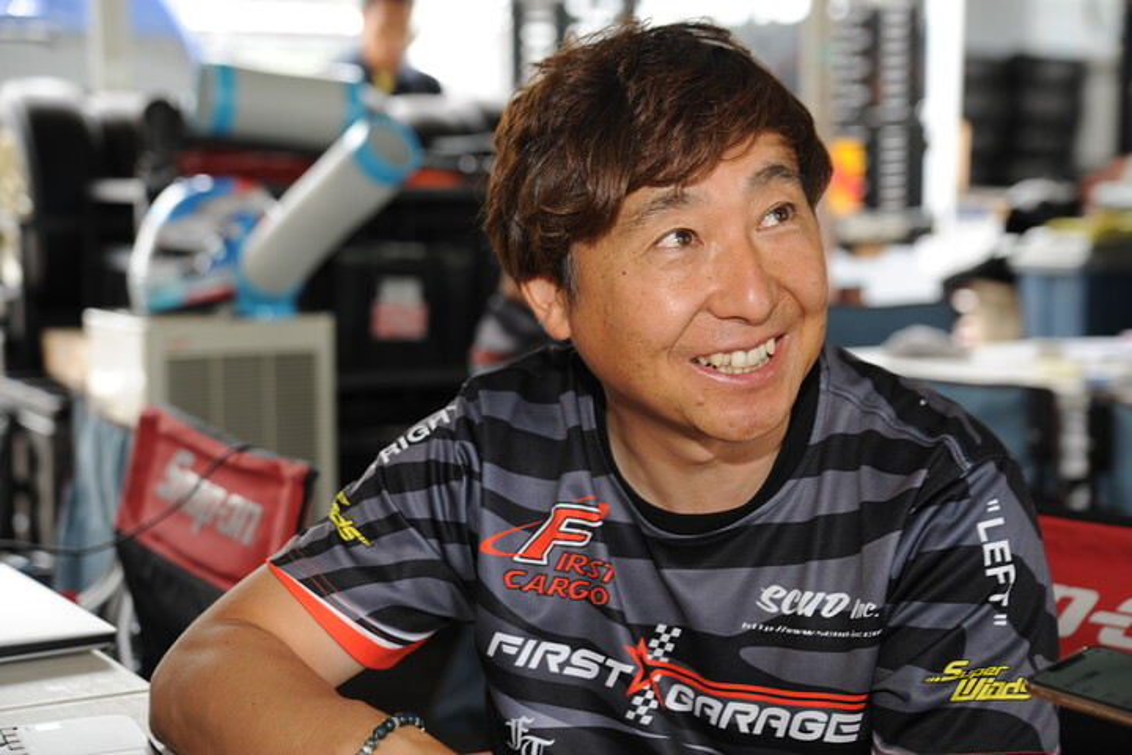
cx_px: 566
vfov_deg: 18.2
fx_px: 2358
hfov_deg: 27.0
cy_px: 378
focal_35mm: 75
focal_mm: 75
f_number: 4.8
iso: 200
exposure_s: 1/60
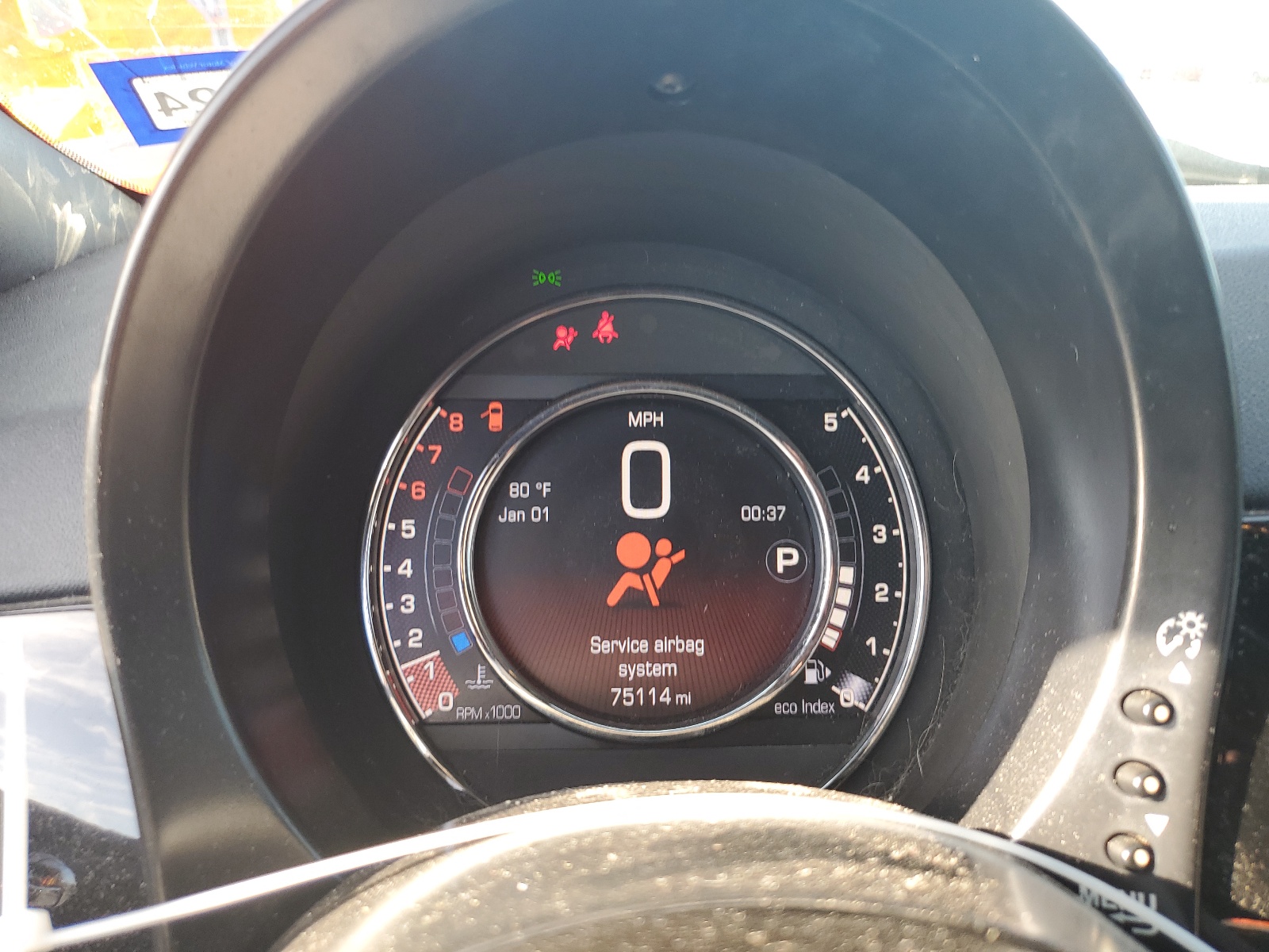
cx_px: 634
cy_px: 476
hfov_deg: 67.3
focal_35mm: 26
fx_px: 953
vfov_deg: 53.1
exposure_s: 1/118
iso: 50
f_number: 1.5
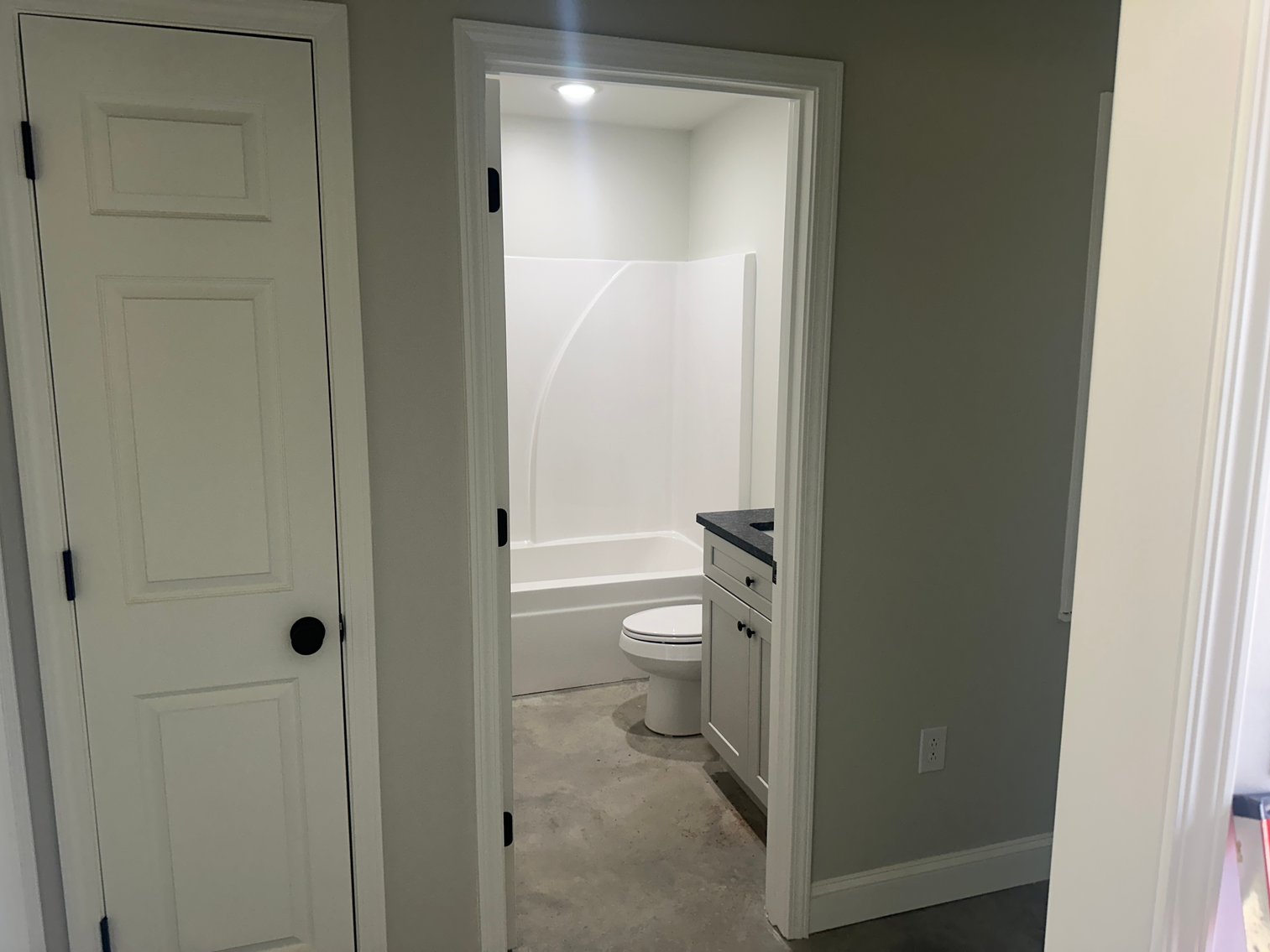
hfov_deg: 71.6
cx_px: 635
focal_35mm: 24
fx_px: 881
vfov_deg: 56.8
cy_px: 476
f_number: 1.78
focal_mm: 6.86
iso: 200
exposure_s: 1/121
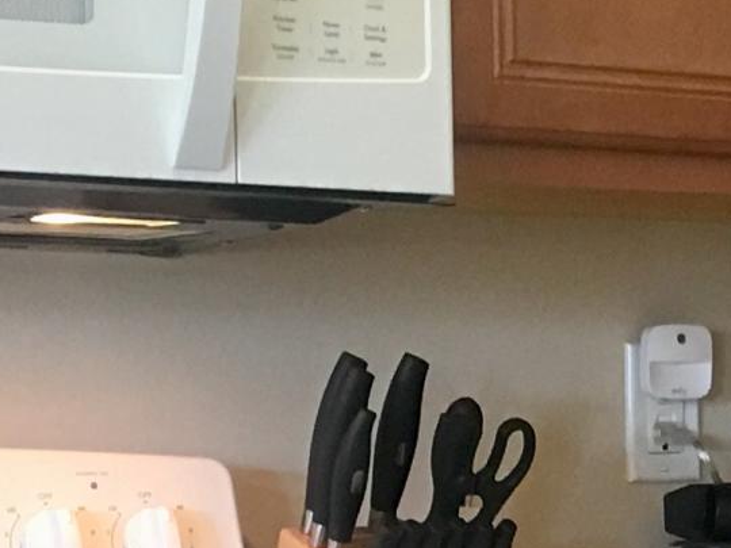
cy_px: 712
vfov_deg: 9.1
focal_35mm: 161
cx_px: 991
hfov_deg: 11.9
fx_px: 3400
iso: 50
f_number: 2.2
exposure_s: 1/15
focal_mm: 4.15
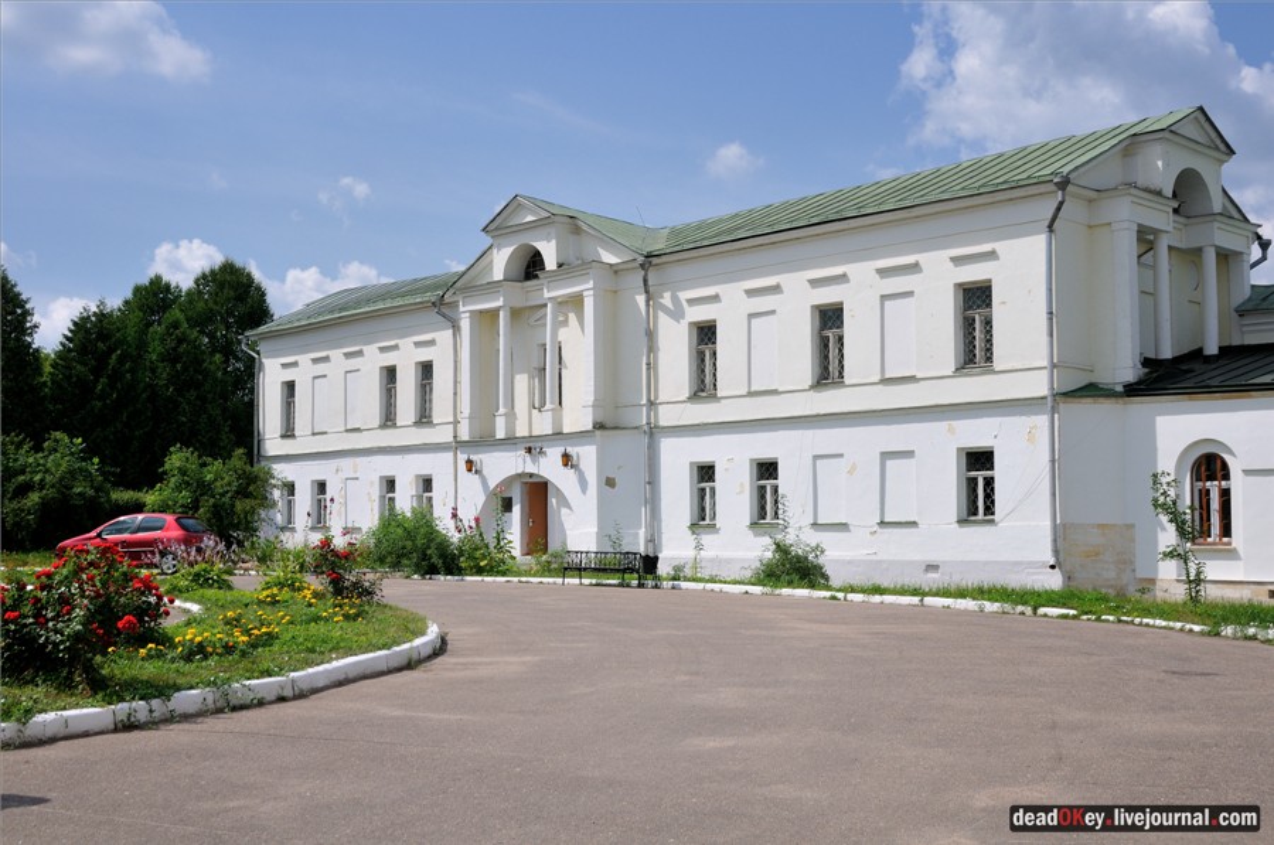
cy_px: 422
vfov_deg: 30.7
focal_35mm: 44
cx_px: 637
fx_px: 1537
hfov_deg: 45.0
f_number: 11
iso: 200
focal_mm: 29
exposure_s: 1/400
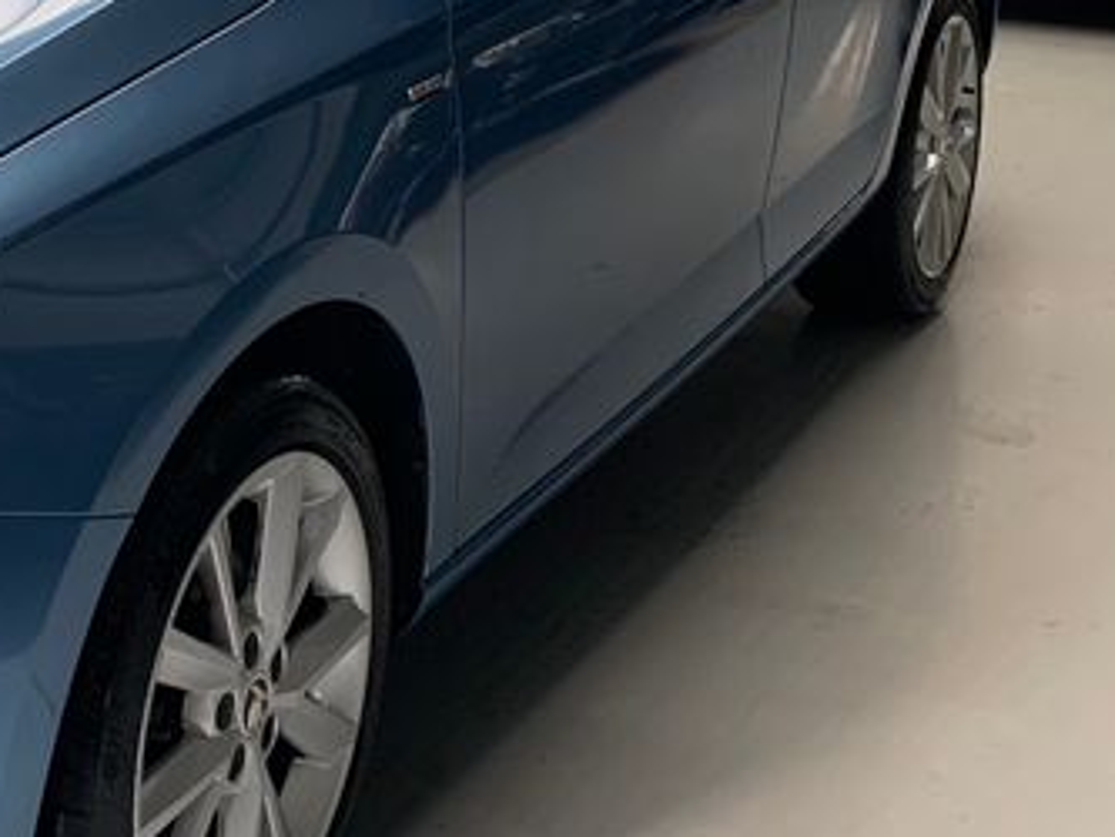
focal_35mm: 80
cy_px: 100
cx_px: 144
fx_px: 2578
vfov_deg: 18.2
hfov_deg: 23.8
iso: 100
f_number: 1.8
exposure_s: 1/77
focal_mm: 4.25
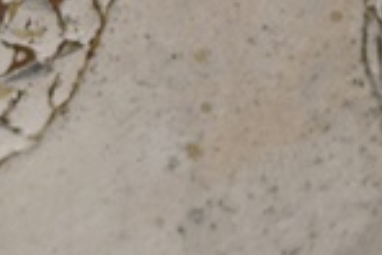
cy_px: -124
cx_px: -245
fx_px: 3548
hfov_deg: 6.1
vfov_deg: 4.1
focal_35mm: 334
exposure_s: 1/60
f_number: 5.6
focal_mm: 55
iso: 450
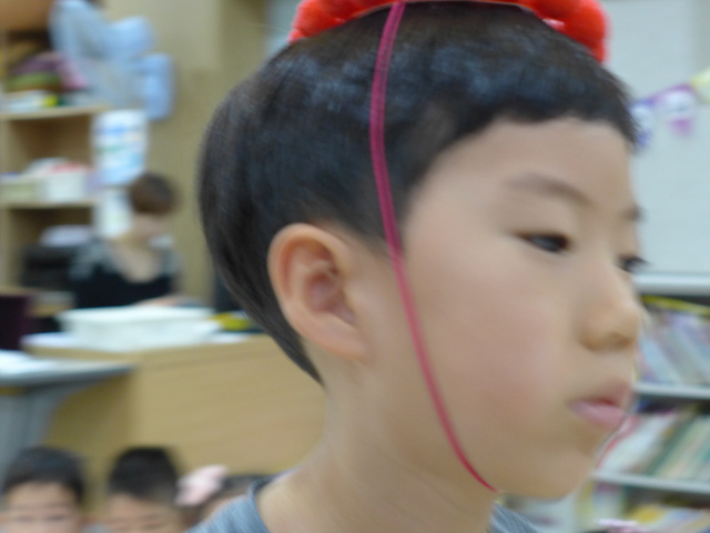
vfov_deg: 22.6
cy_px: 266
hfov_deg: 29.8
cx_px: 355
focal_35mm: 65
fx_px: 1333
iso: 320
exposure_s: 1/100
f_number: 2
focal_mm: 12.8
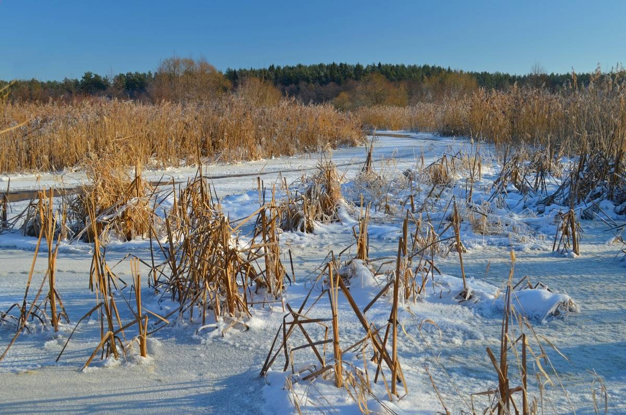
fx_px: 625
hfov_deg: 53.2
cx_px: 313
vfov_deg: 36.7
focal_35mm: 36
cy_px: 208
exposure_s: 1/125
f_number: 7.1
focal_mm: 24
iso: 100
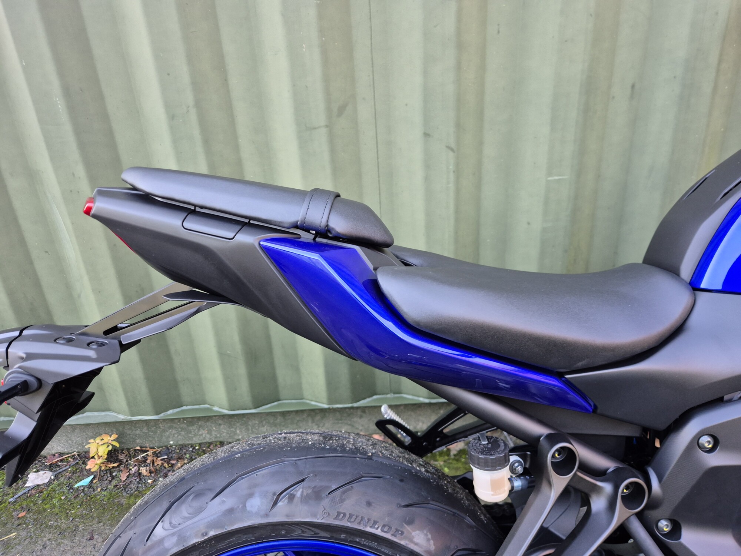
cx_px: 370
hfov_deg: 73.9
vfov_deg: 58.9
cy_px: 278
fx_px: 492
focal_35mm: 23
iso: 400
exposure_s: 1/100
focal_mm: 5.4
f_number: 1.8
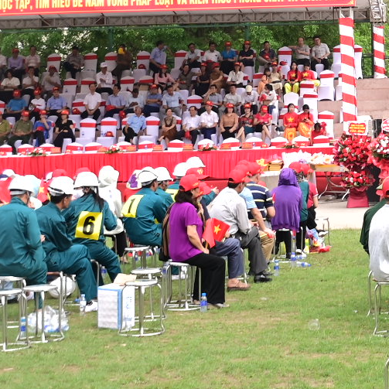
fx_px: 1437
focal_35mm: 113
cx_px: 587
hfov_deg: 14.4
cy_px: -2
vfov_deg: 15.1
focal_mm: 23
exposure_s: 1/200
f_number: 3.8
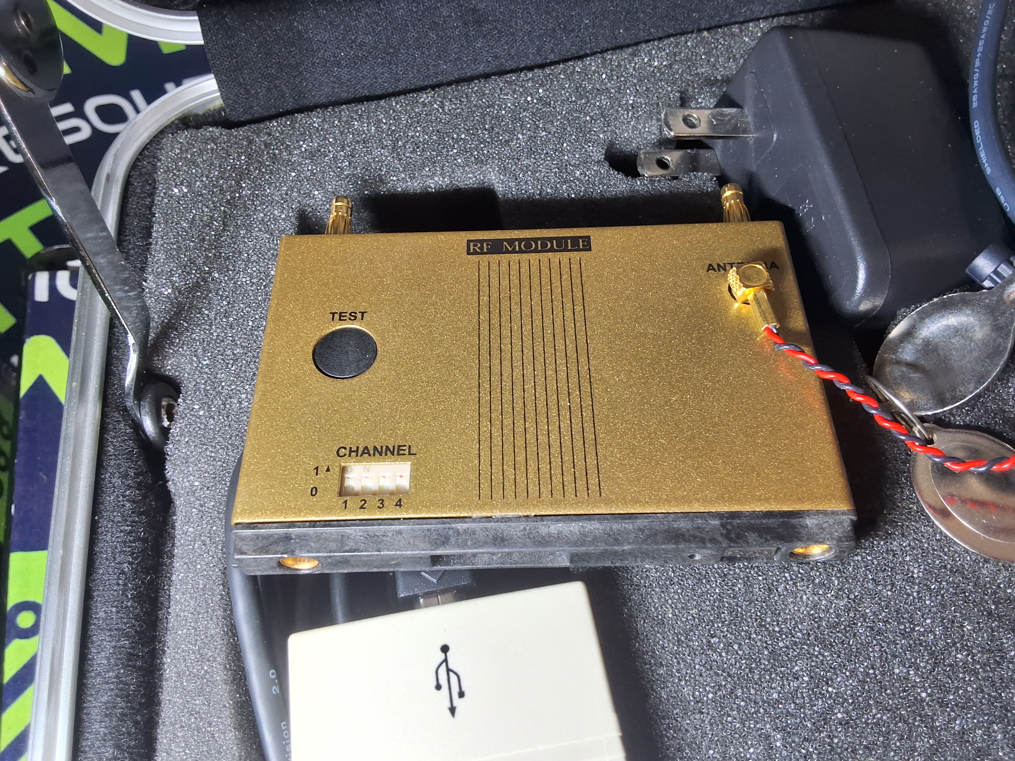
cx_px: 508
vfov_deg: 49.7
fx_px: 821
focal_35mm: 28
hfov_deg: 63.4
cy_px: 380
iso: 40
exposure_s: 1/60
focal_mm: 2.91
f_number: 1.9
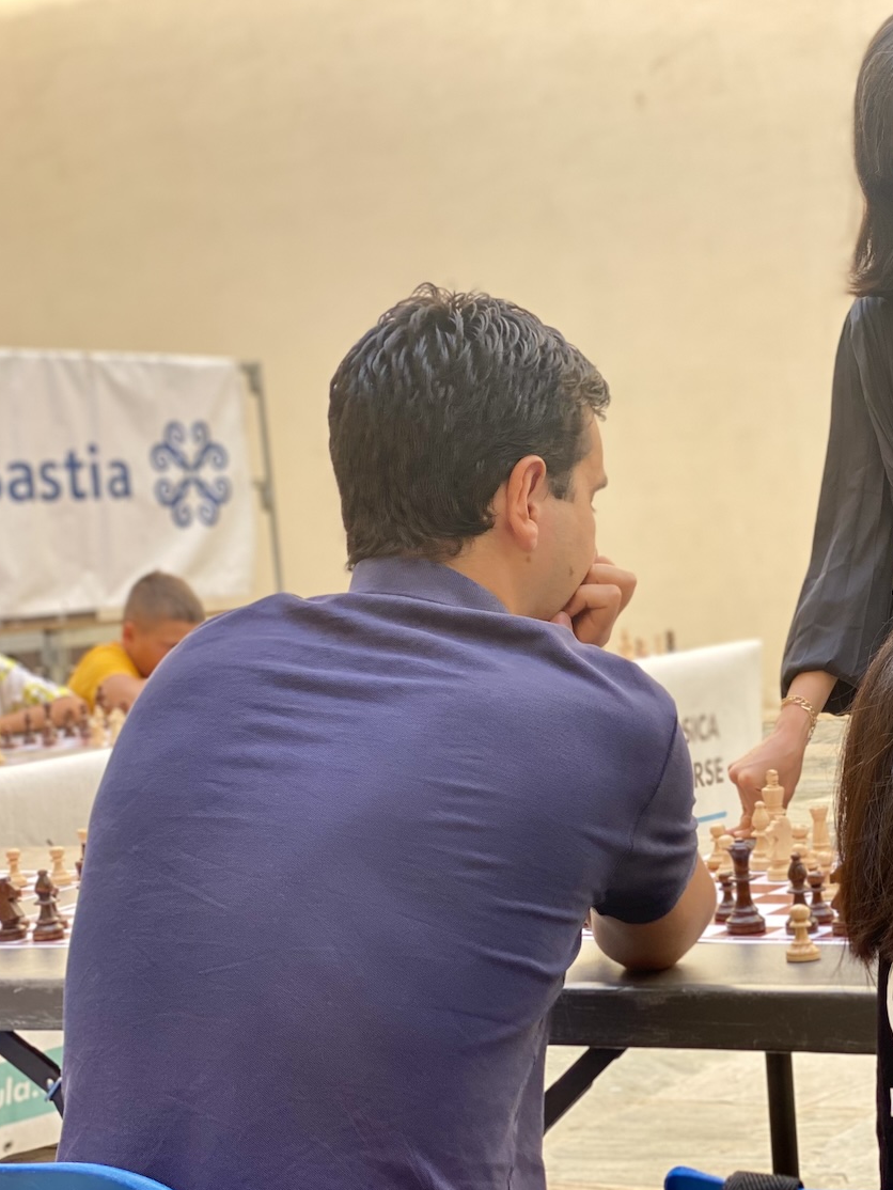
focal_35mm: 70
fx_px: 2407
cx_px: 785
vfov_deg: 27.8
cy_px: 598
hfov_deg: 20.6
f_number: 2
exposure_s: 1/400
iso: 20
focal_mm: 6
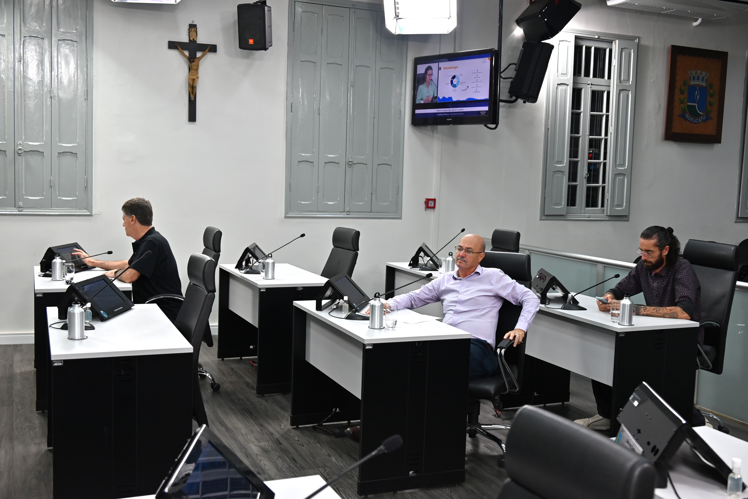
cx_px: 374
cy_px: 250
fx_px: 811
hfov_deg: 49.5
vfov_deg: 34.2
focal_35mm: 39
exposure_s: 1/125
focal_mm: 39
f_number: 5
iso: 400
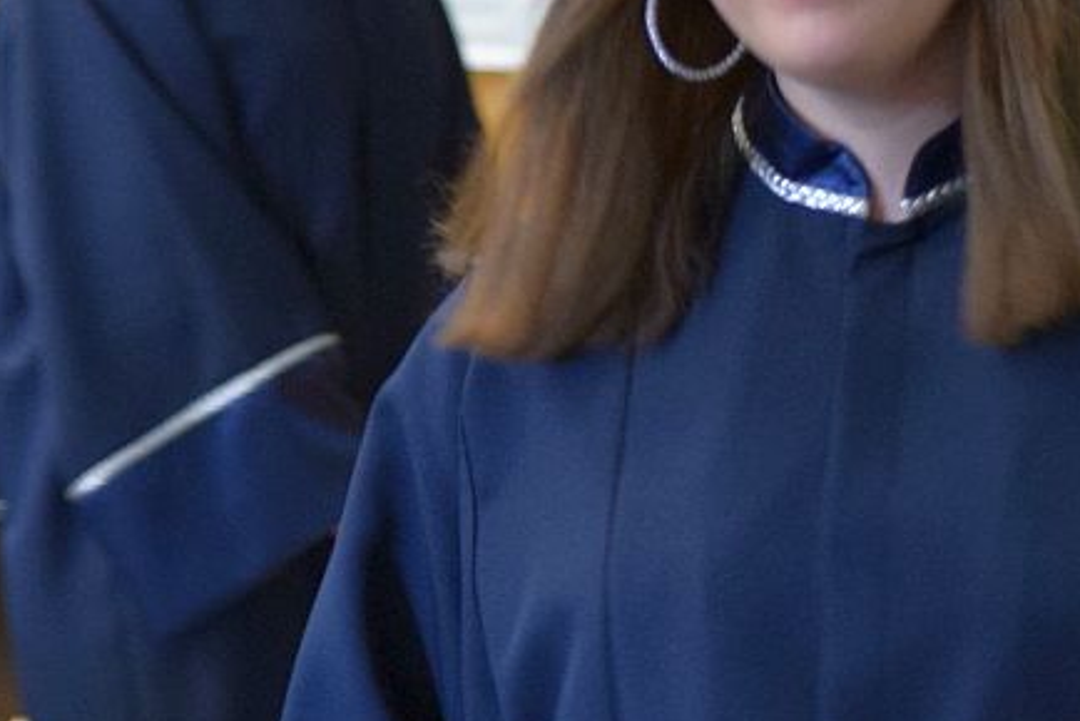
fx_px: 5974
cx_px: 1023
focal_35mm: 199
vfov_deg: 6.9
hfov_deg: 10.3
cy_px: 277
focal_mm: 30
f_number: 2
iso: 800
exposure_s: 1/60
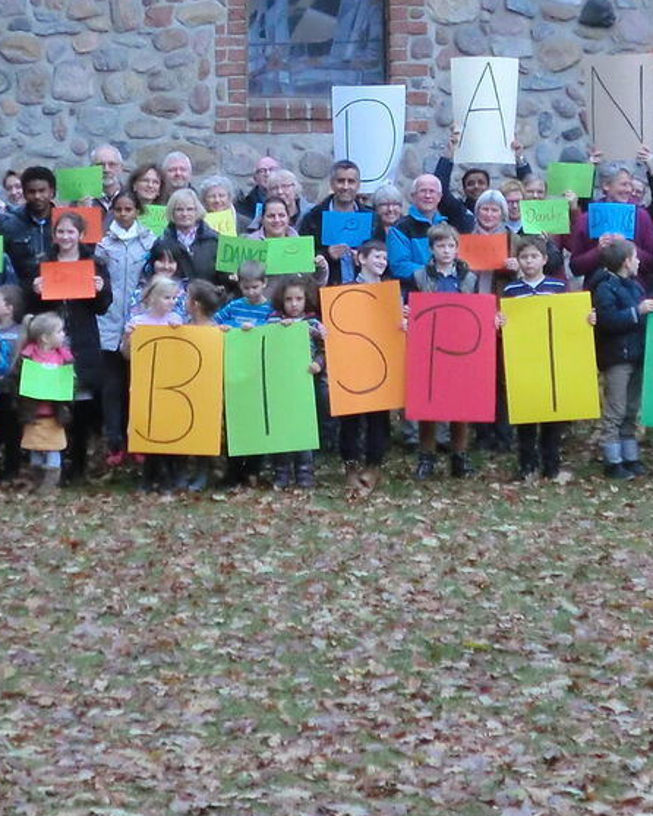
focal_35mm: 126
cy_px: 202
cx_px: 354
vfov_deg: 15.2
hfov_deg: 12.2
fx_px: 3046
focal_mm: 8.2
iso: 250
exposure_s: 1/60
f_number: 4.3
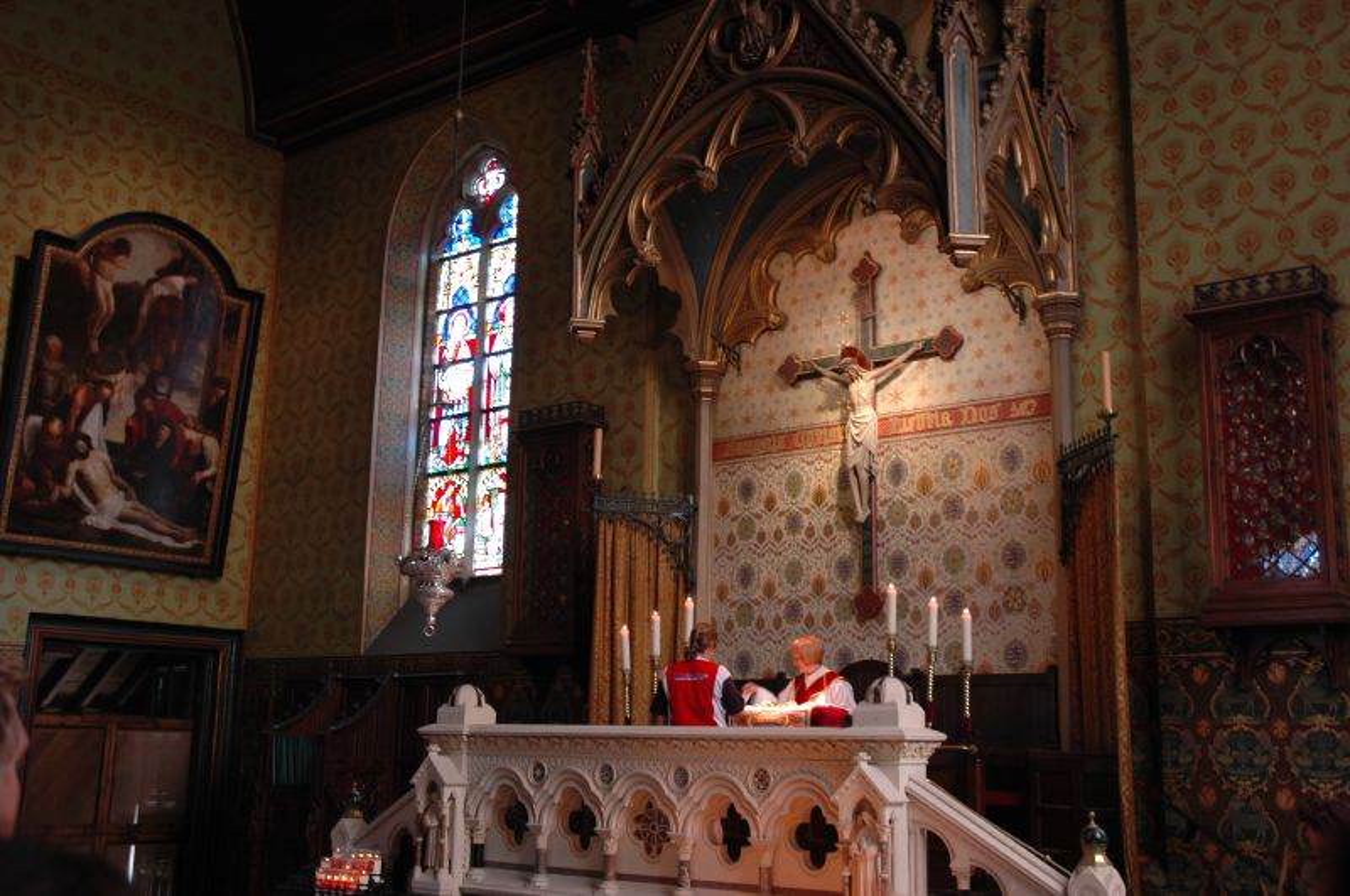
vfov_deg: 32.9
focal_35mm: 40
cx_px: 675
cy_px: 448
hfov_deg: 48.0
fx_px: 1517
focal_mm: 27
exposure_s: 1/13
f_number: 3.8
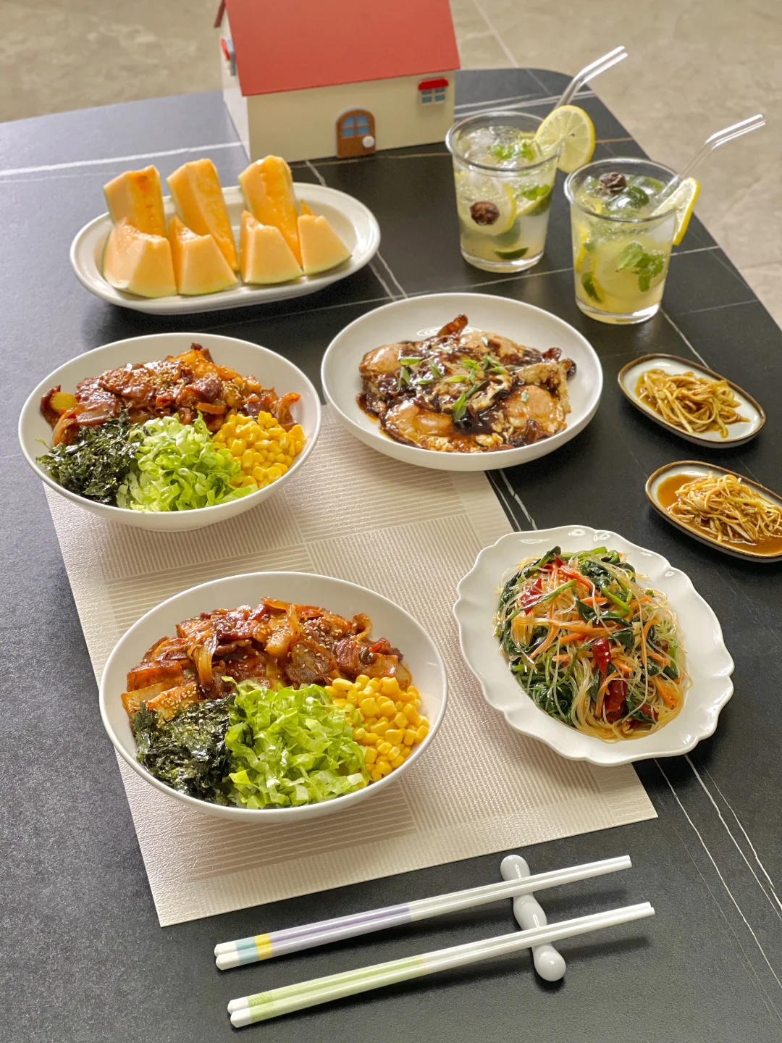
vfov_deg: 25.3
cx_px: 391
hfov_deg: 19.1
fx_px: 2319
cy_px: 522
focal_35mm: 77
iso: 250
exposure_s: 1/76
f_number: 2.8
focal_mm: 9
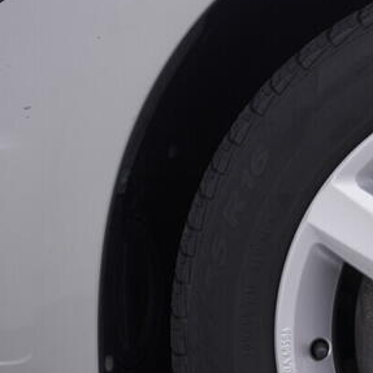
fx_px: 1329
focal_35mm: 109
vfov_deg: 15.8
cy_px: 313
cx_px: 551
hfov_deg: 14.9
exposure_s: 1/80
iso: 125
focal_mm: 24
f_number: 4
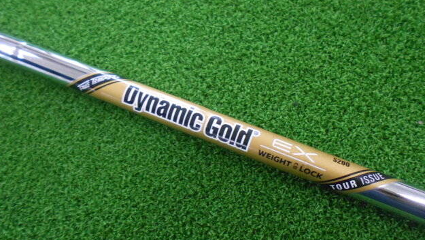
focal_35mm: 29
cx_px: 212
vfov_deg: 40.2
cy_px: 128
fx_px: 327
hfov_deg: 66.1
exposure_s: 1/80
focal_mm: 4.6
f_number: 3.2
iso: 800
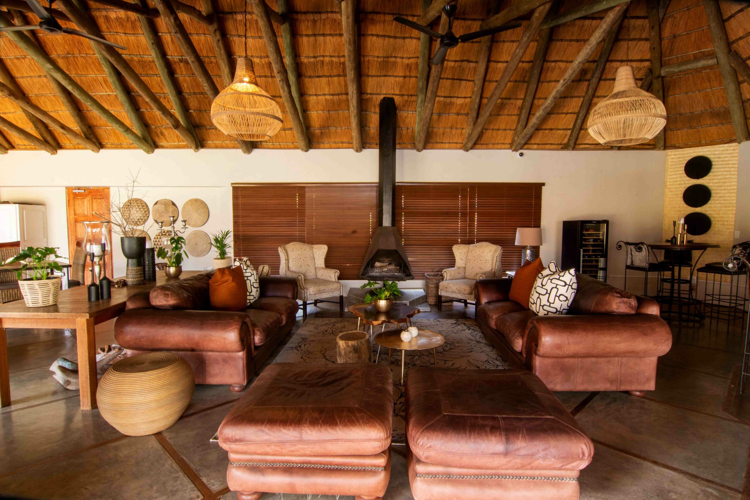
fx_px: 375
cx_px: 375
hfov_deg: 90.0
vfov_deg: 67.4
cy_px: 250
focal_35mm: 18
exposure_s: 1.6
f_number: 18
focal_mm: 12
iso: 500
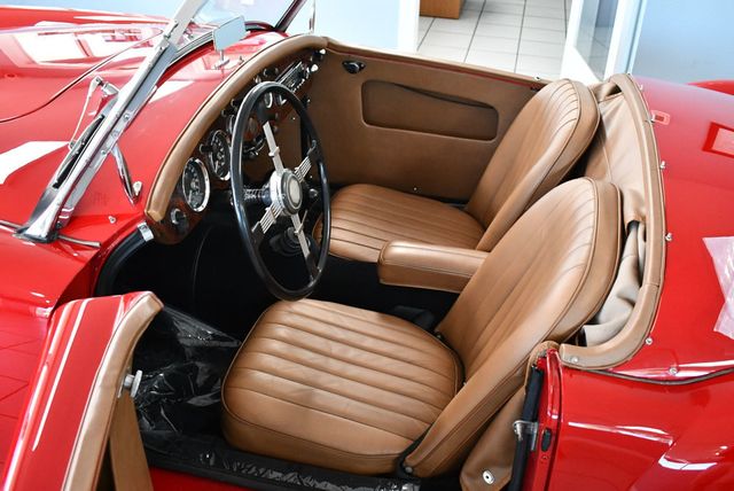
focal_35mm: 36
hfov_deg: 53.1
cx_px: 367
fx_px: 735
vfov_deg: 36.9
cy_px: 246
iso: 2000
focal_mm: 18
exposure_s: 1/125
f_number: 3.5
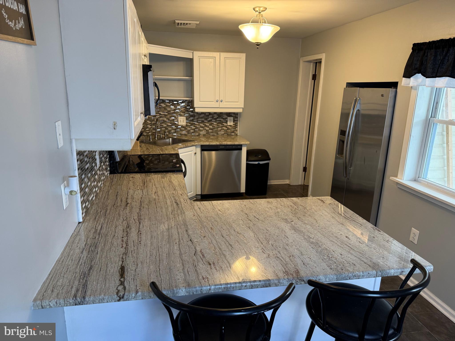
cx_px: 228
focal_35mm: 24
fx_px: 315
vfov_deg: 56.8
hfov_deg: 71.6
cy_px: 170
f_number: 1.78
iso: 125
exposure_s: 1/60
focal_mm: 6.76
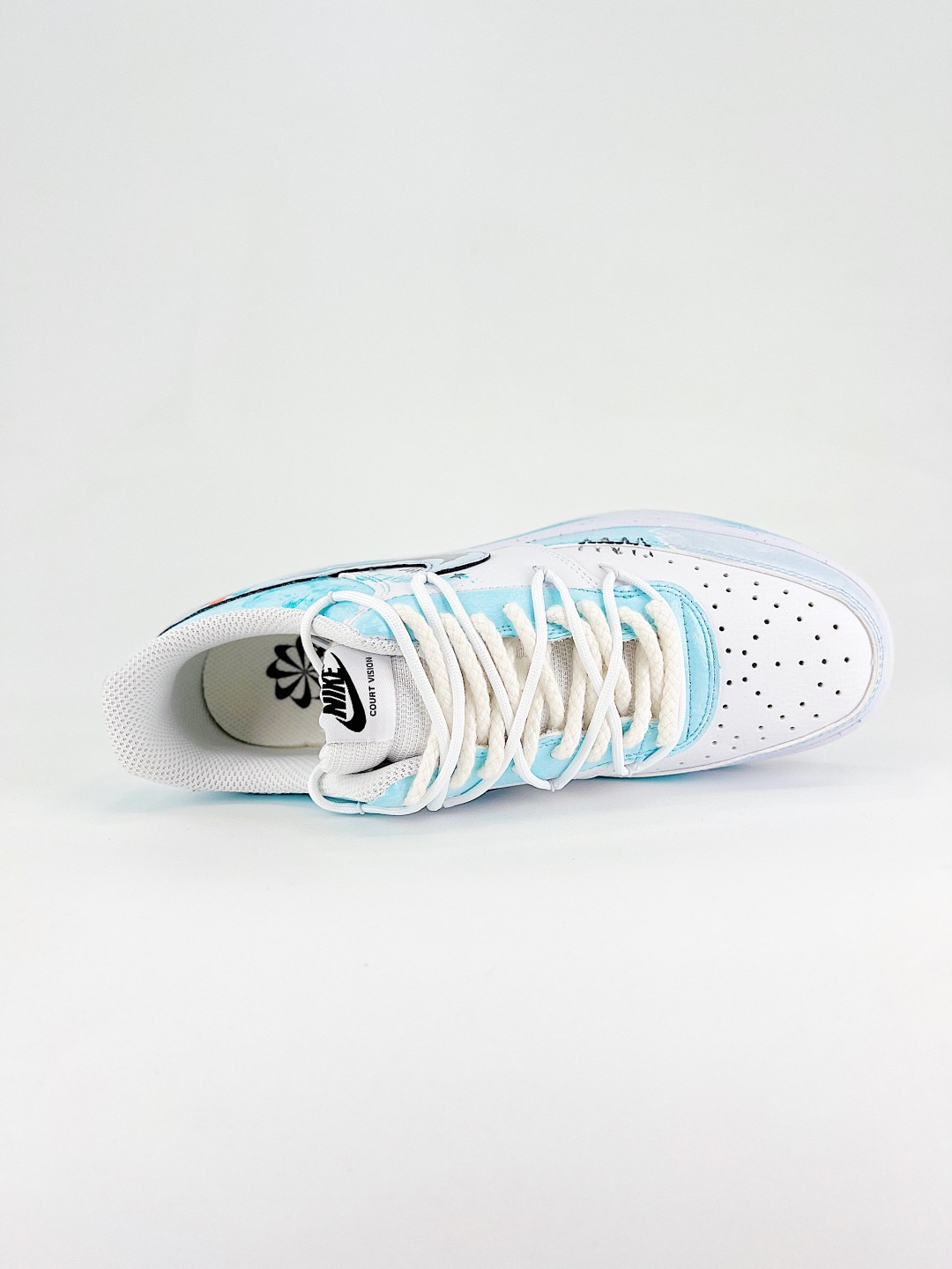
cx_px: 476
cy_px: 634
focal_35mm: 26
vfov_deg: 67.3
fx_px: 953
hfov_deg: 53.1
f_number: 1.5
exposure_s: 1/1295
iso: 50
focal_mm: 5.7
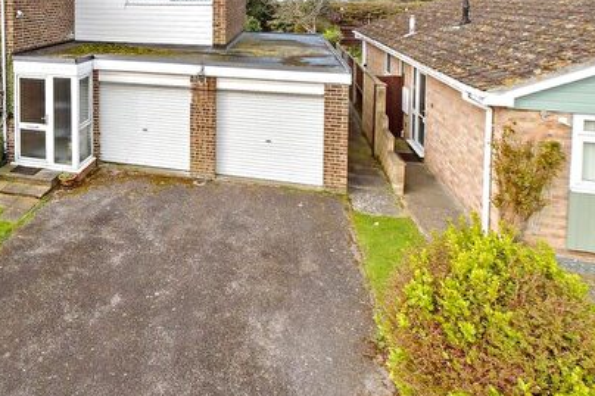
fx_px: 430
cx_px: 85
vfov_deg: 47.8
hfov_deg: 61.1
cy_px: 104
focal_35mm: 26
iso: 400
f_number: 6.3
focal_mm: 10
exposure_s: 1/500
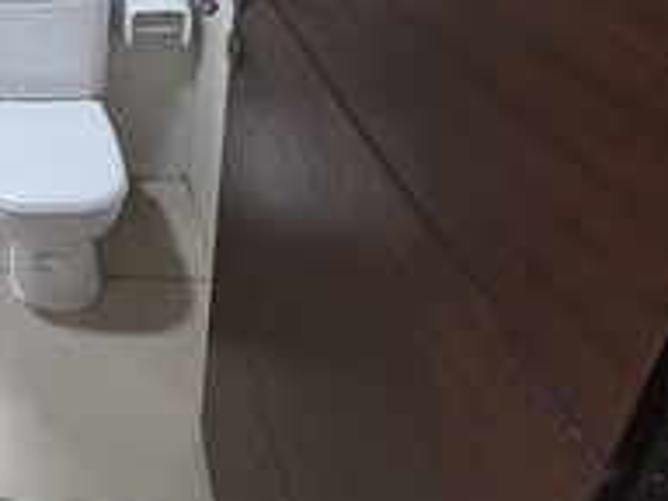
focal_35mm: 31
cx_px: -99
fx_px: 598
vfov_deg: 40.3
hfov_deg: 42.6
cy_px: 9
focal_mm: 2.2
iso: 400
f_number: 1.9
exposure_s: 1/50
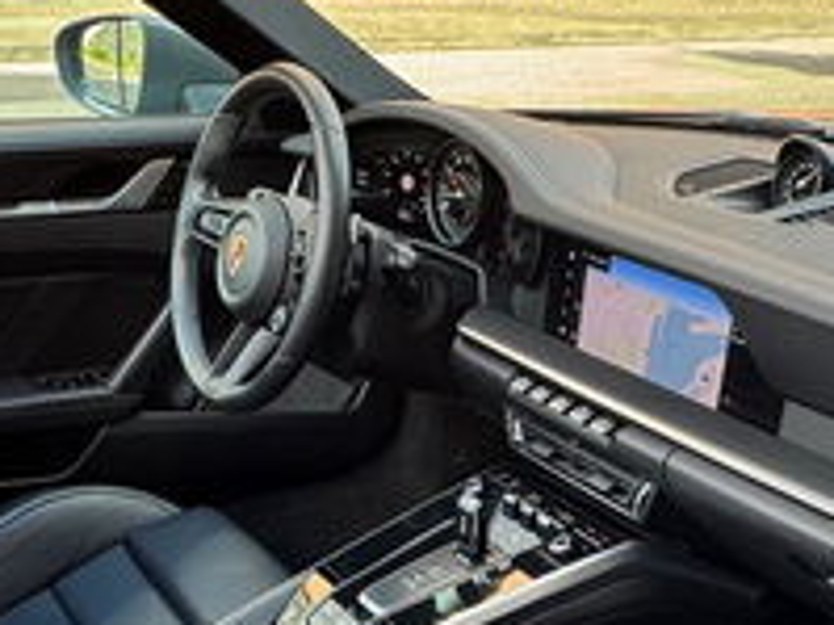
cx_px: 448
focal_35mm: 54
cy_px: 549
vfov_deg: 26.2
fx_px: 1300
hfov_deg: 35.5
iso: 64
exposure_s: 1/99
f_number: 2.2
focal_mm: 2.22
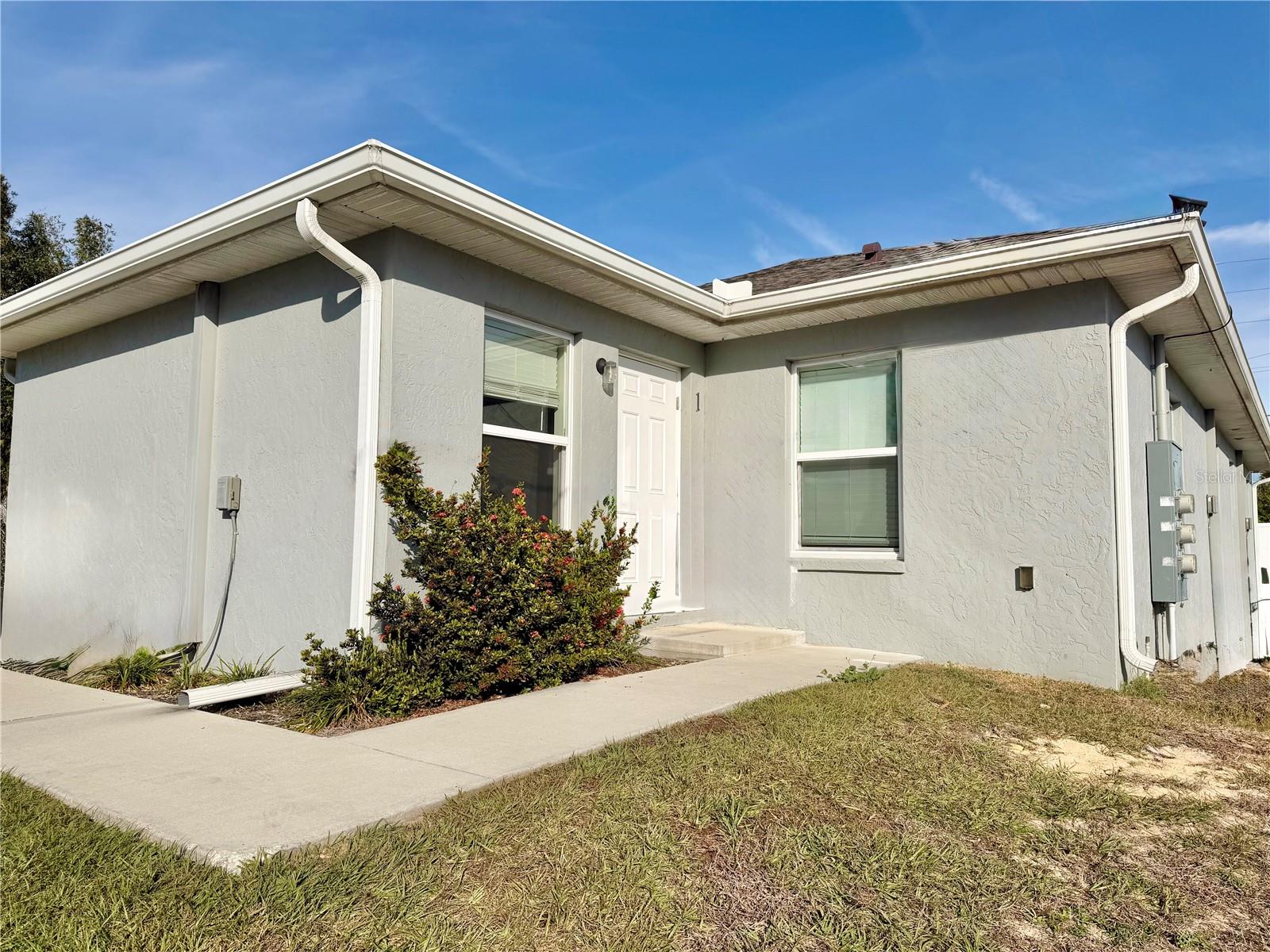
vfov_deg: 56.8
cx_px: 635
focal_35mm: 24
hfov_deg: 71.6
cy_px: 476
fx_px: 881
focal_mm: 6.76
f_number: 1.78
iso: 80
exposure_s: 1/9091
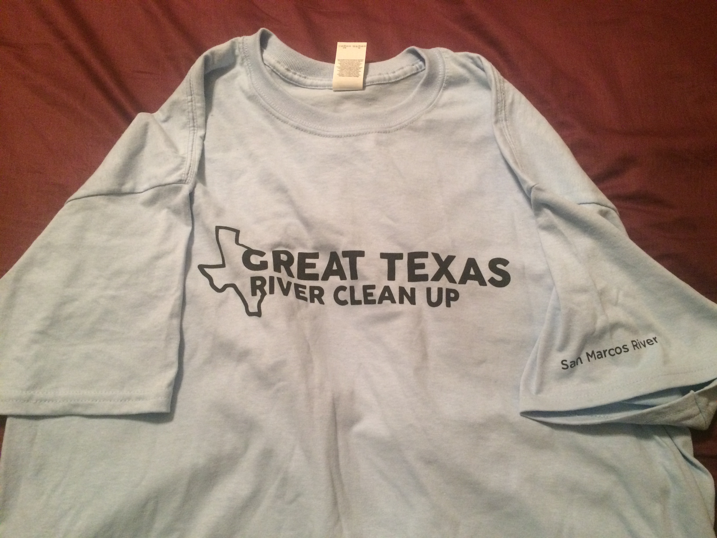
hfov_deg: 61.7
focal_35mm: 29
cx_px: 358
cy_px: 269
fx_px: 601
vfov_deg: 48.2
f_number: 2.2
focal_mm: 4.15
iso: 320
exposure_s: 1/17
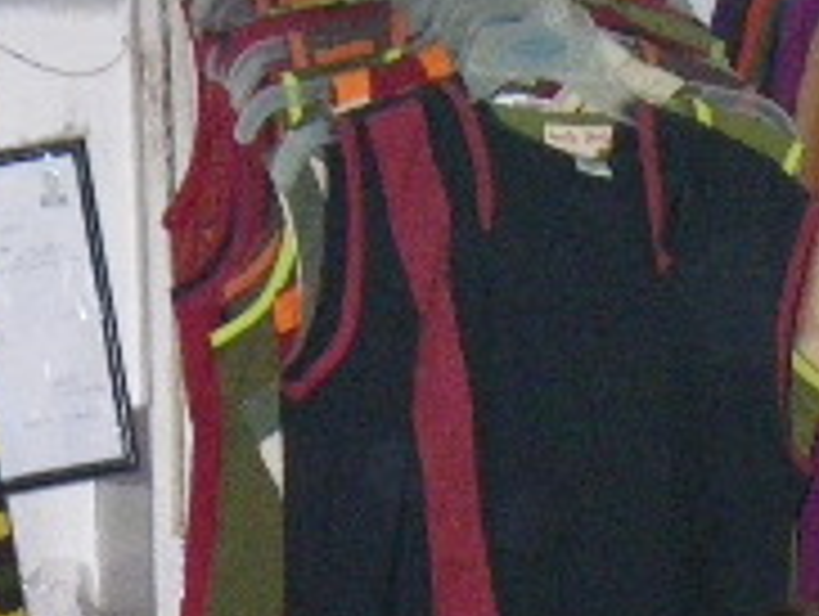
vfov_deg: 10.5
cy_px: 1178
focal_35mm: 131
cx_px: -20
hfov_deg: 14.8
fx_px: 3103
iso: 400
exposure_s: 1/50
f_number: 3.5
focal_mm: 5
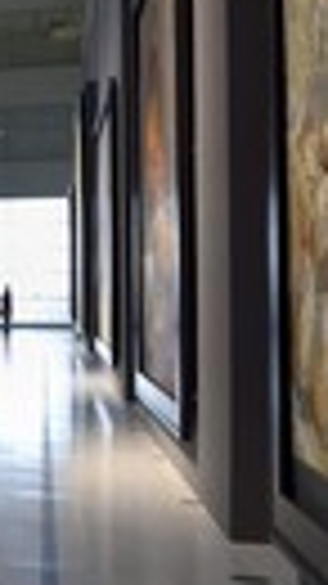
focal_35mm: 81
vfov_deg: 26.2
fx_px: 1254
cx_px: -449
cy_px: 274
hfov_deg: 12.1
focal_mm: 24
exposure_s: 1/13
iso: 1600
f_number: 5.6
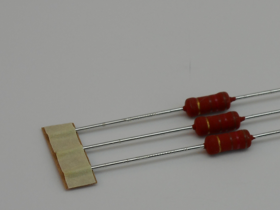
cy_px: 117
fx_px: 2192
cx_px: 191
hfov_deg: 7.3
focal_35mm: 271
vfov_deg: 5.5
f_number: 5.9
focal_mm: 20.9
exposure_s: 1/60
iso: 100
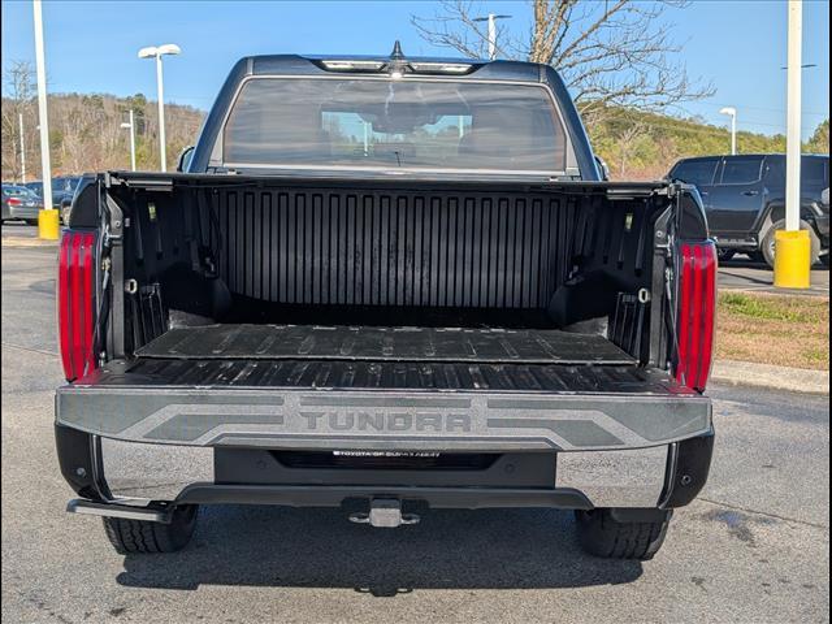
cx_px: 416
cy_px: 312
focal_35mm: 49
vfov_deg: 29.7
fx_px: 1178
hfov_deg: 38.9
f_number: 1.68
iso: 20
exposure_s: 1/1250
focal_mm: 6.9
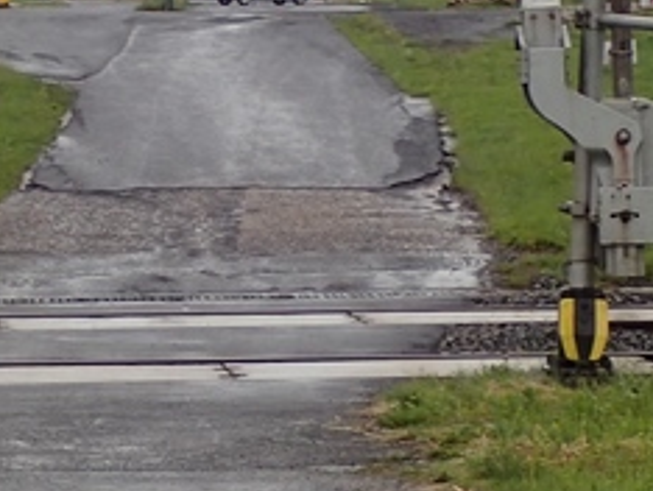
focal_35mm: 175
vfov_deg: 8.5
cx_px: 260
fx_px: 3305
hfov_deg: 11.3
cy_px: 103
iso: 100
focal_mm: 7.34
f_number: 4
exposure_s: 1/500
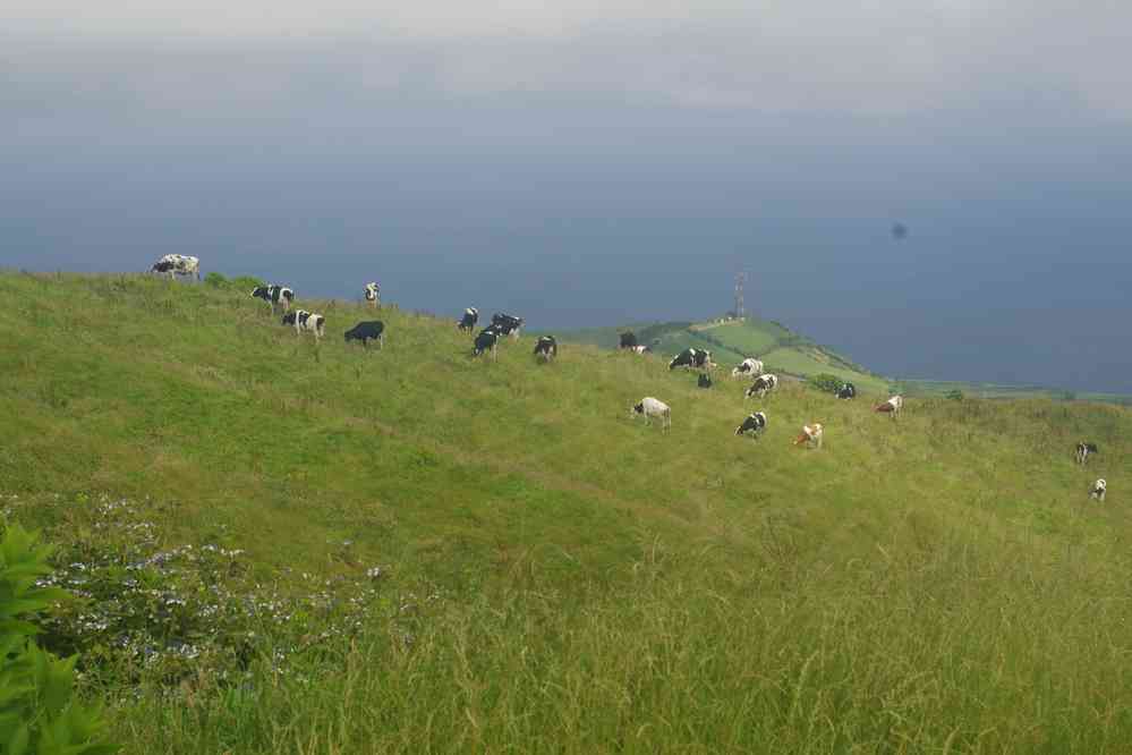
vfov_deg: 18.2
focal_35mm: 75
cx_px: 566
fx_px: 2358
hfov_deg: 27.0
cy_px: 378
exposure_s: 1/100
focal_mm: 50
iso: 200
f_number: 11
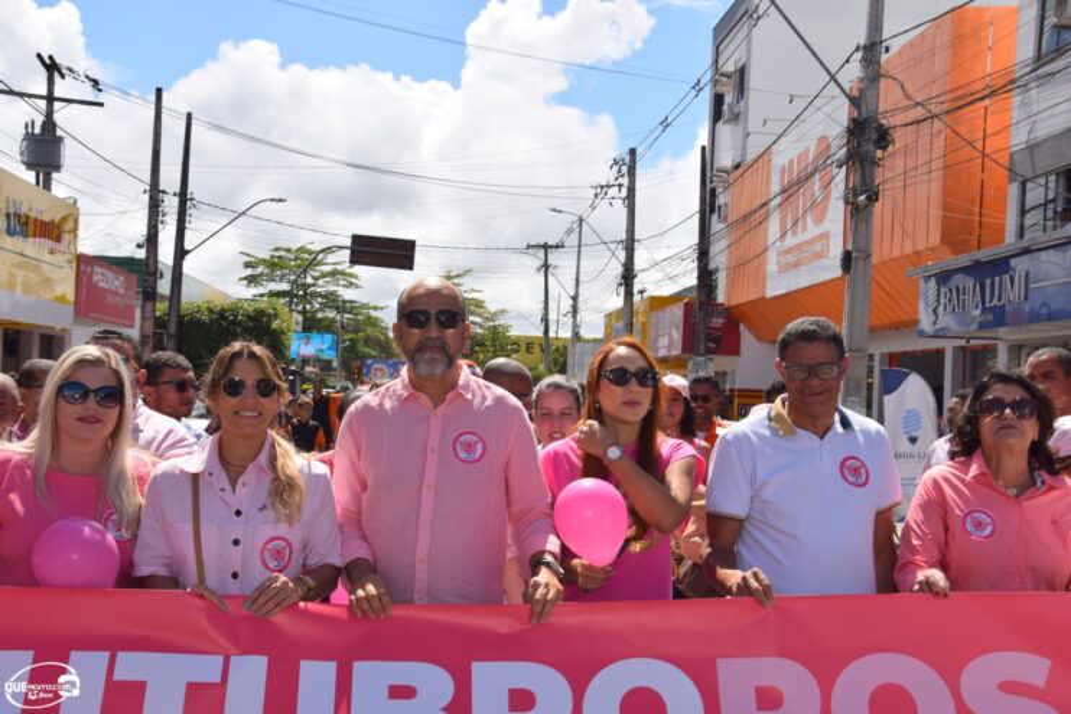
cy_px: 357
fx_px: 1562
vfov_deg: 25.8
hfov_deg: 37.8
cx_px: 536
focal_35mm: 52
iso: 100
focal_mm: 35
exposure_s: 1/200
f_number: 11
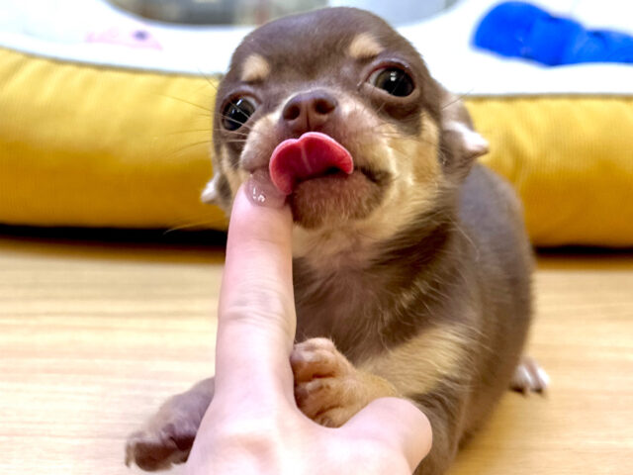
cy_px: 238
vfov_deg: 56.8
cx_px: 316
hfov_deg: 71.6
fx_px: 439
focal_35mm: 24
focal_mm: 6.86
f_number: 1.78
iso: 64
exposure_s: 1/158
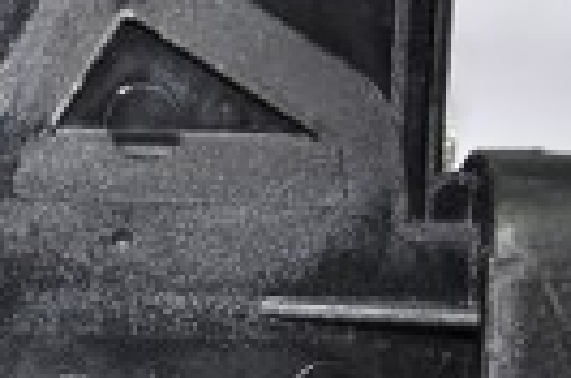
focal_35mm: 326
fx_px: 5158
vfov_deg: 4.2
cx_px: -391
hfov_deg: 6.2
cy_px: 434
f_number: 5
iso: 200
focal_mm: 32
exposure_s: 1/40
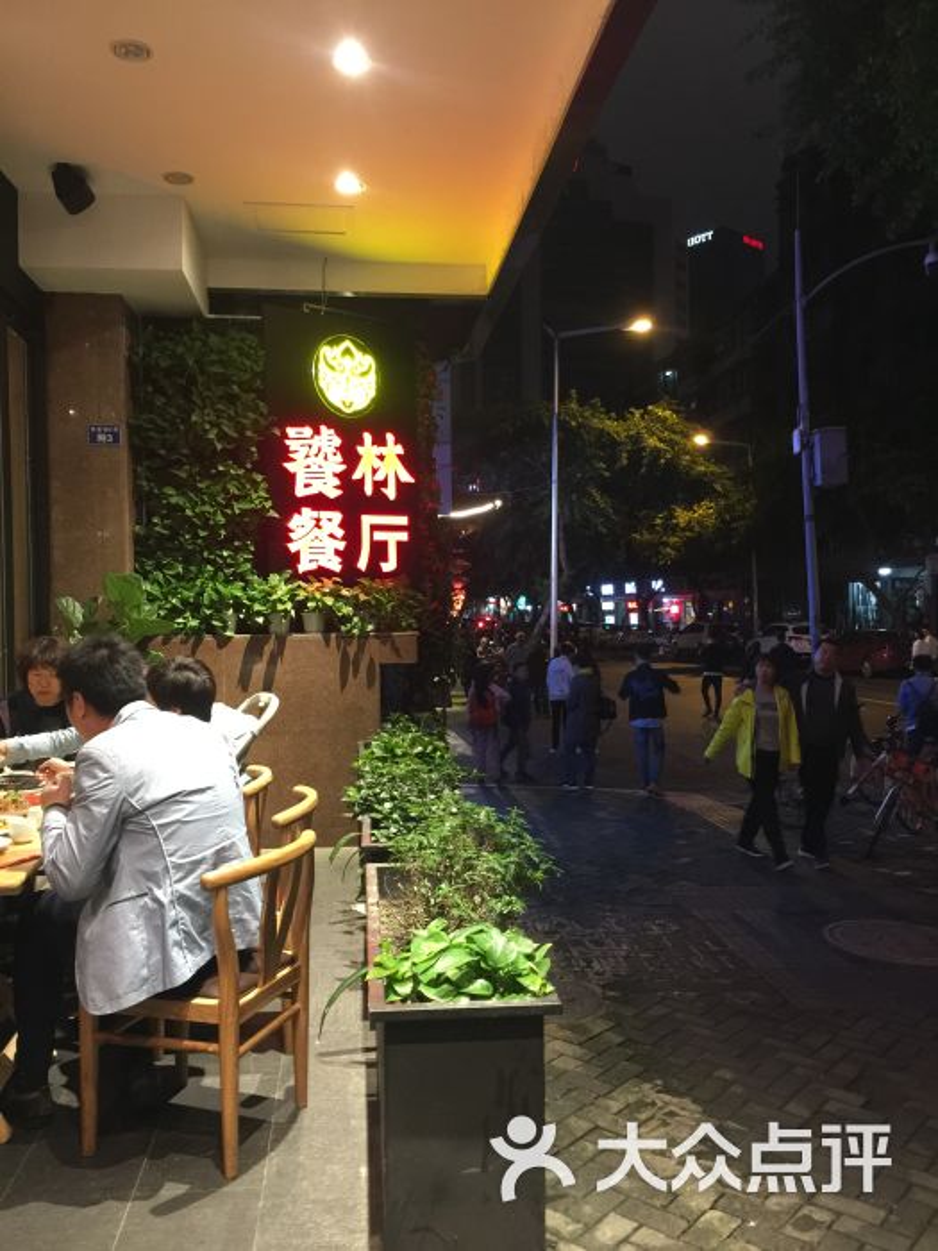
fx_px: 1048
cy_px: 626
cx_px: 469
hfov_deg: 48.2
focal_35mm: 29
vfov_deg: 61.7
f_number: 2.2
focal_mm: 4.15
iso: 125
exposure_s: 1/17
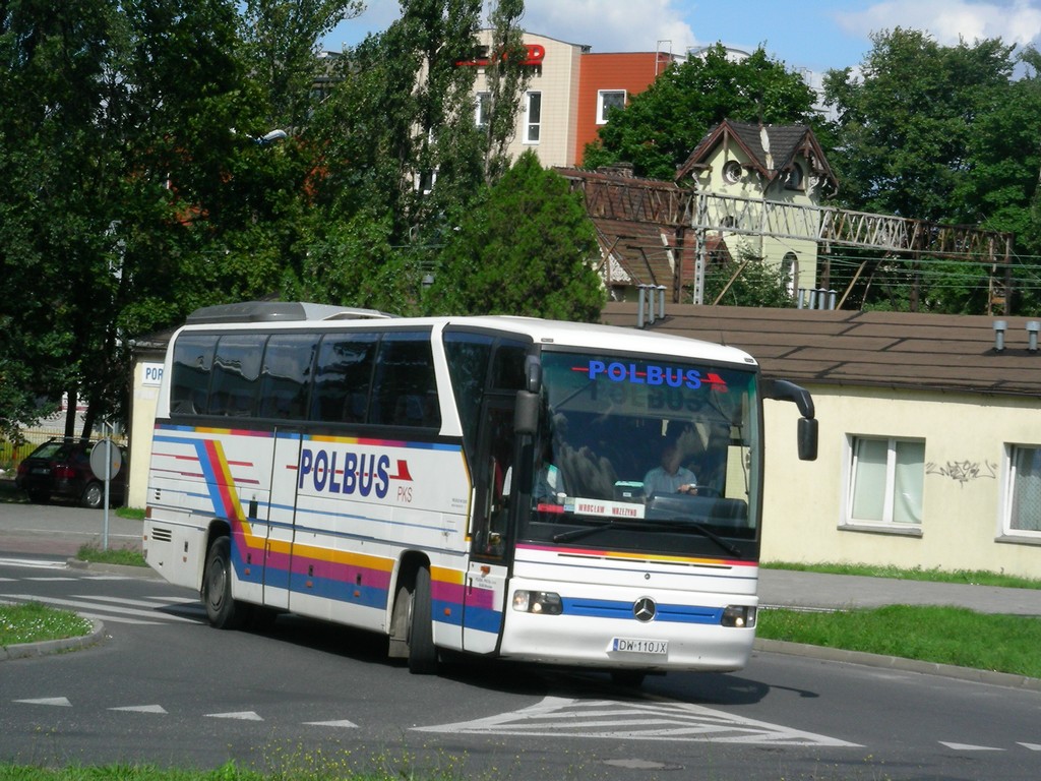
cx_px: 520
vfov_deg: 13.1
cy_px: 390
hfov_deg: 17.4
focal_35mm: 113
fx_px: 3398
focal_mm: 18.9
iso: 50
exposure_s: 1/480
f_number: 5.6
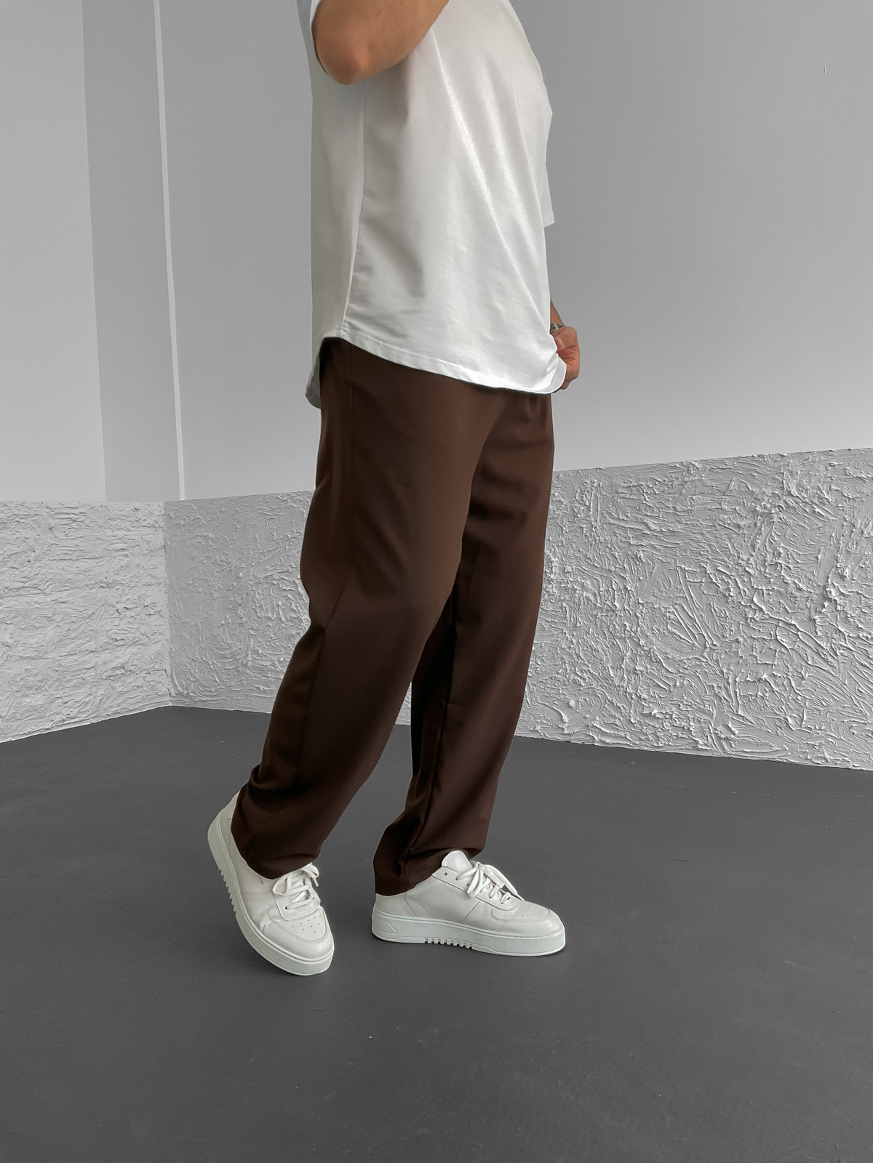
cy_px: 582
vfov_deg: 61.7
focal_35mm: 29
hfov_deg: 48.2
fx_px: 975
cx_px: 436
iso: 50
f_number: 1.8
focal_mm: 3
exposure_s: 1/120
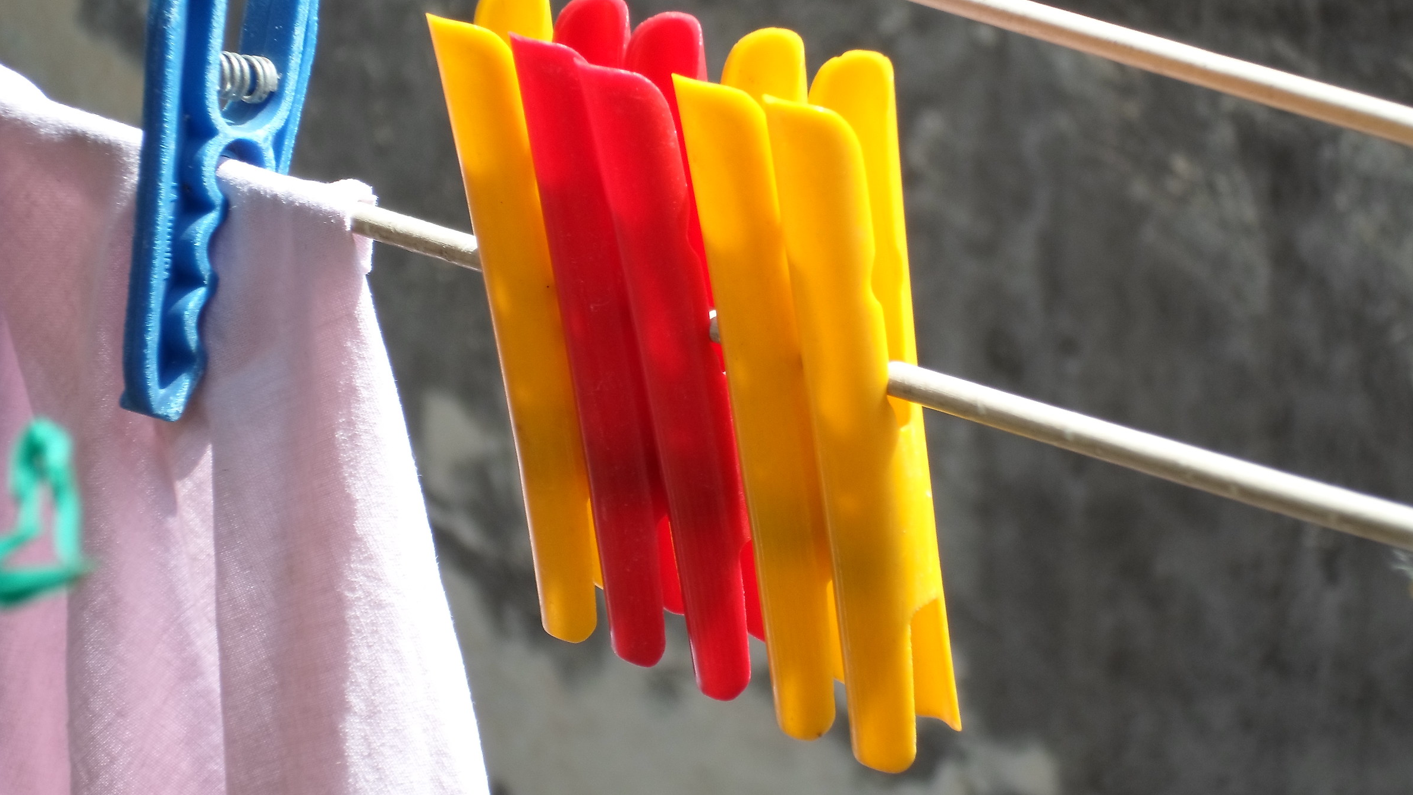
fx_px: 4121
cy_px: 321
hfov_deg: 19.5
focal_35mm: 110
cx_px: 712
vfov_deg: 11.0
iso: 80
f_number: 5.2
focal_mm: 18
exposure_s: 1/125
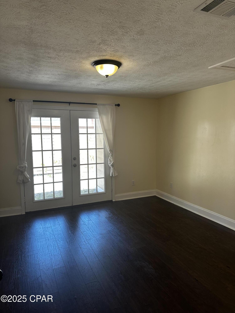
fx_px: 217
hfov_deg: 56.8
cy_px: 156
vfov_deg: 71.6
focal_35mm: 24
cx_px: 118
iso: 64
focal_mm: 6.86
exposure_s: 1/120
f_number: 1.78
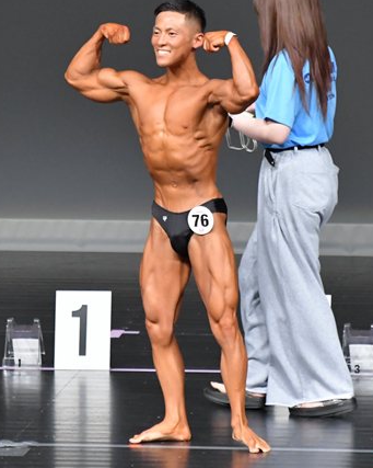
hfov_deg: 2.6
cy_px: 190
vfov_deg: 3.3
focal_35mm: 588
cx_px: 165
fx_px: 8123
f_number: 5.6
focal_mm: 230
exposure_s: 1/400
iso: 5000
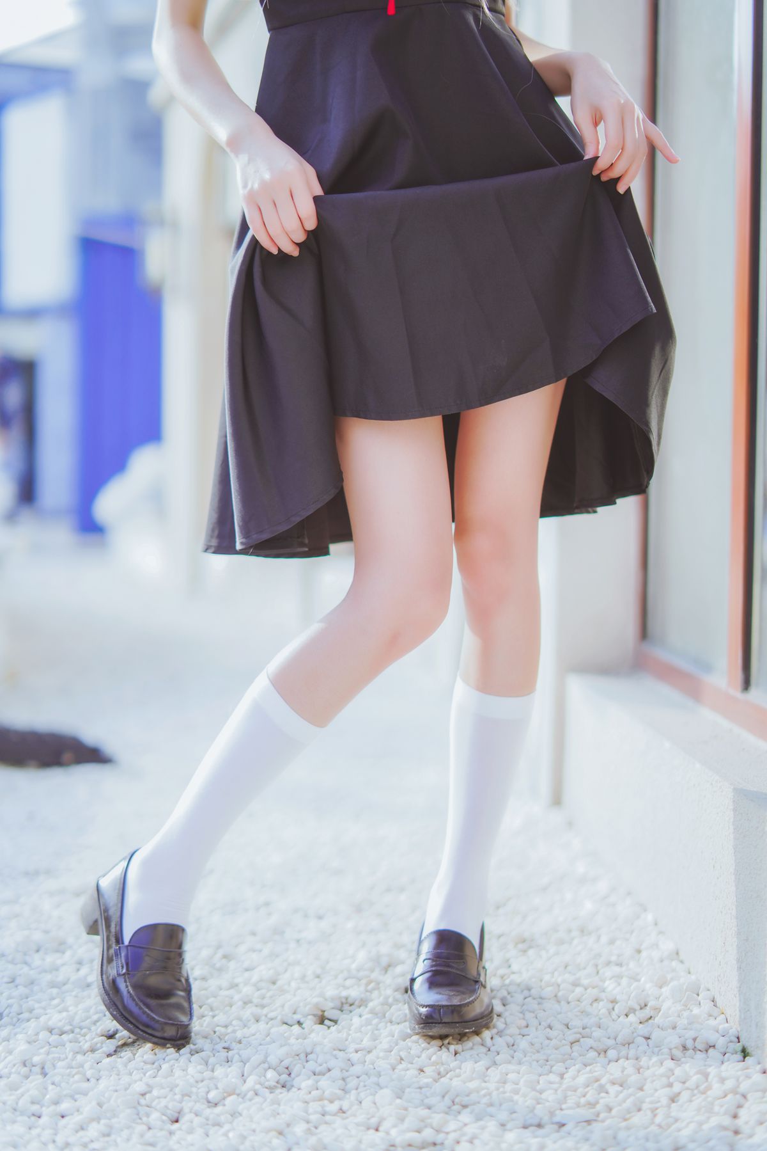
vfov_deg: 39.6
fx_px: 1597
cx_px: 384
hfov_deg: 27.0
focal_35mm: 50
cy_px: 576
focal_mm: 50
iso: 160
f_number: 1.4
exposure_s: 1/2500
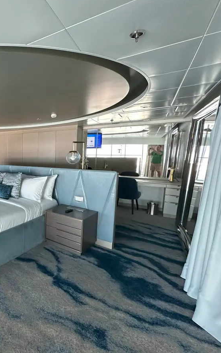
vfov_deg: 85.1
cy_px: 176
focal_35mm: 20
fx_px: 193
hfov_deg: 47.5
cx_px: -8
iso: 250
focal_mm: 2.22
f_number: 2.2
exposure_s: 1/120
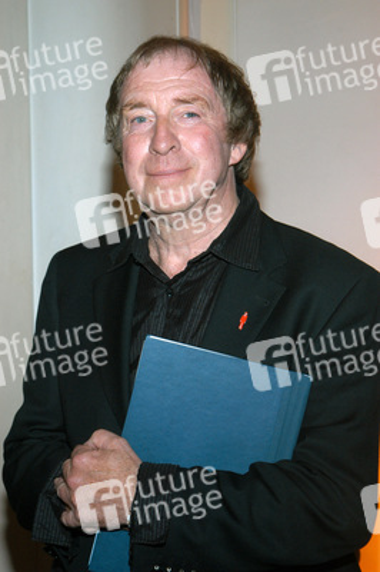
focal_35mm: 90
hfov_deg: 15.2
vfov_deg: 22.6
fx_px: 1427
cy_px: 286
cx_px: 190
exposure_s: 1/40
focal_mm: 60
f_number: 10
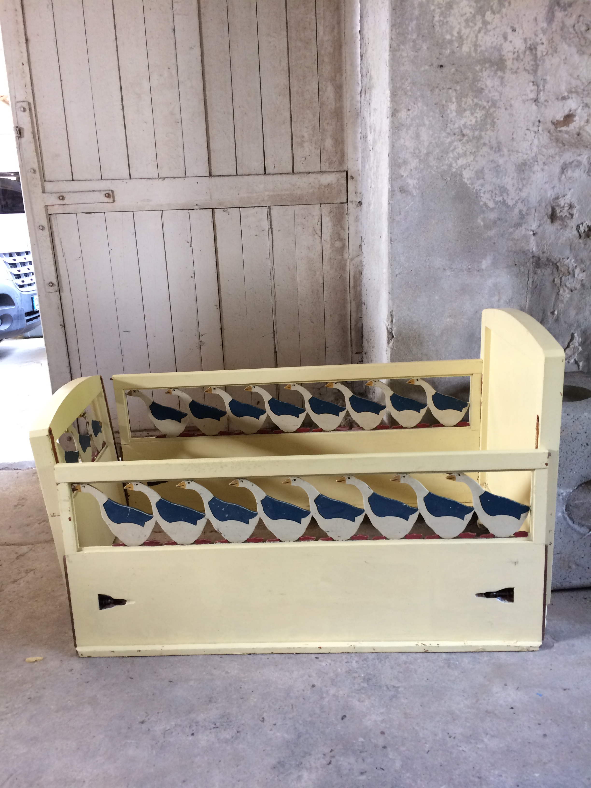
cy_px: 394
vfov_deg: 61.7
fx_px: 660
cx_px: 296
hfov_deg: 48.2
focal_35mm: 29
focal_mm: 4.15
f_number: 2.2
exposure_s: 1/33
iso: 125
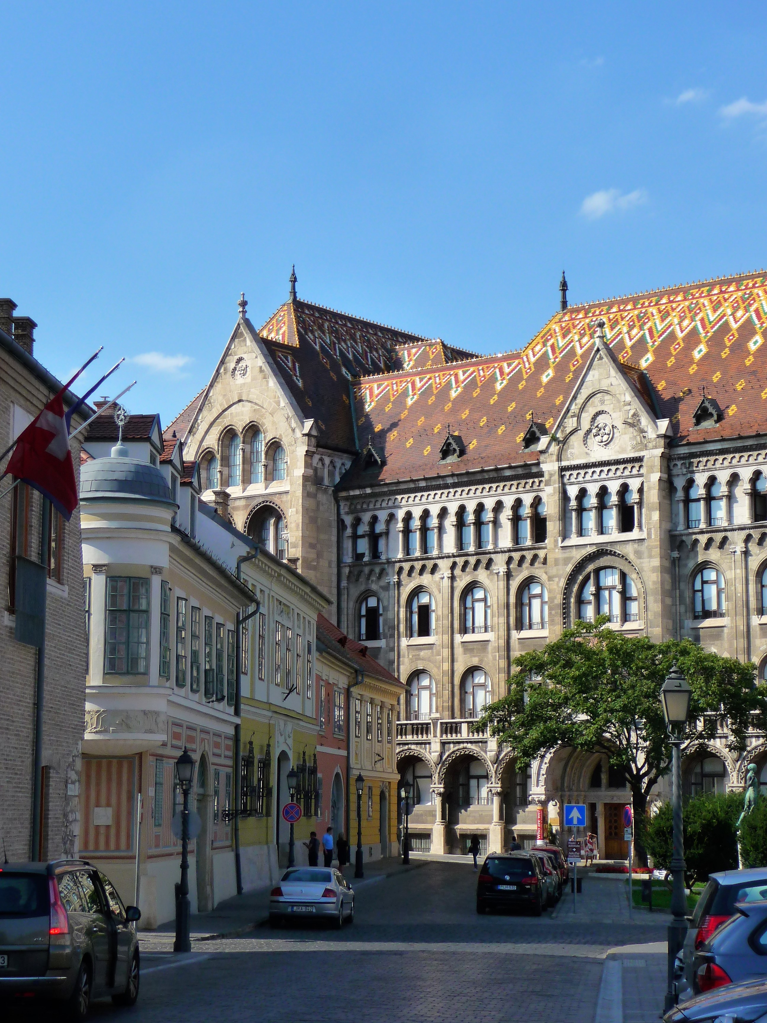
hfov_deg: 21.9
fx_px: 1979
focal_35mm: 67
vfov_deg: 29.0
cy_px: 512
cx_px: 384
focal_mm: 11.3
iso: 160
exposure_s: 1/640
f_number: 4.5
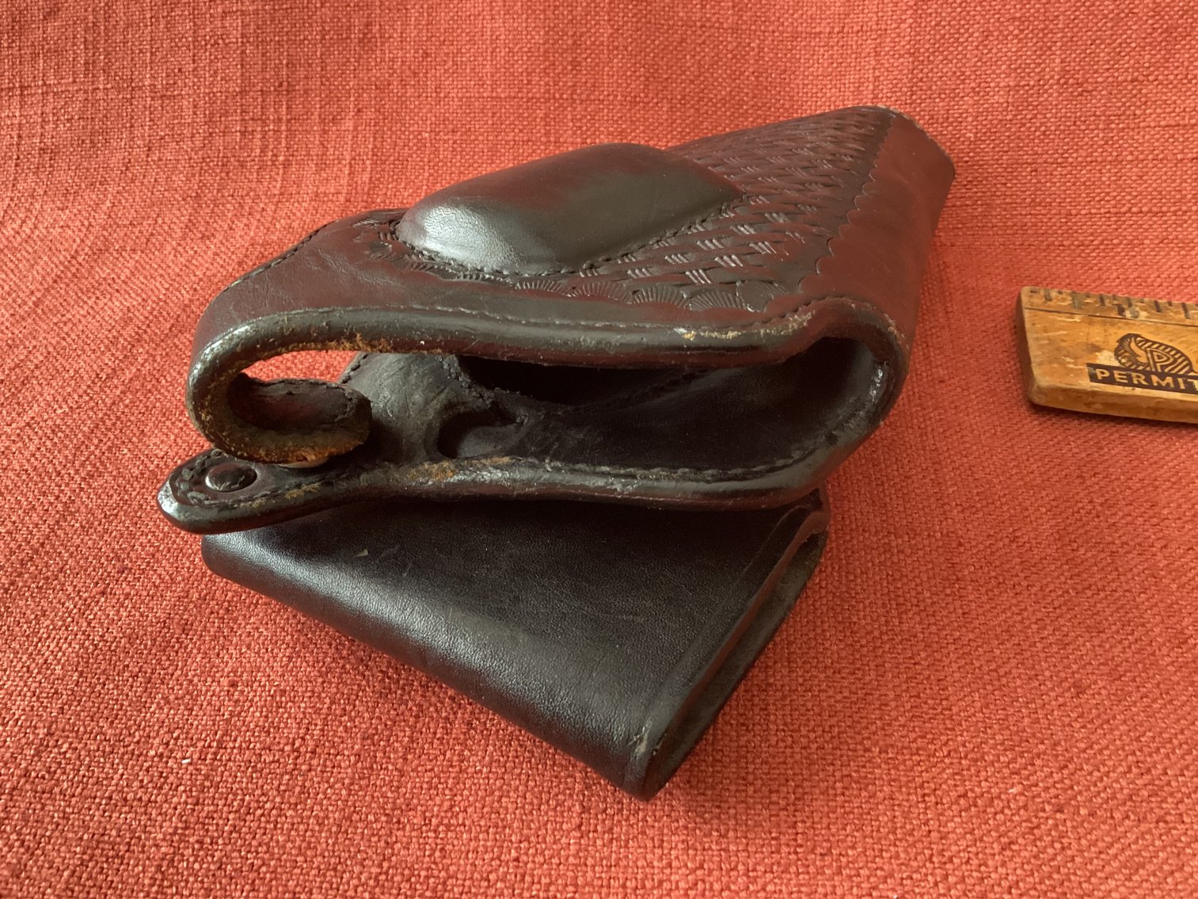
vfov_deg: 45.4
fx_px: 1073
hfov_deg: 58.3
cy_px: 450
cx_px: 599
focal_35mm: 31
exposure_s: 1/30
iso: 400
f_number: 2.4
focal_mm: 3.3
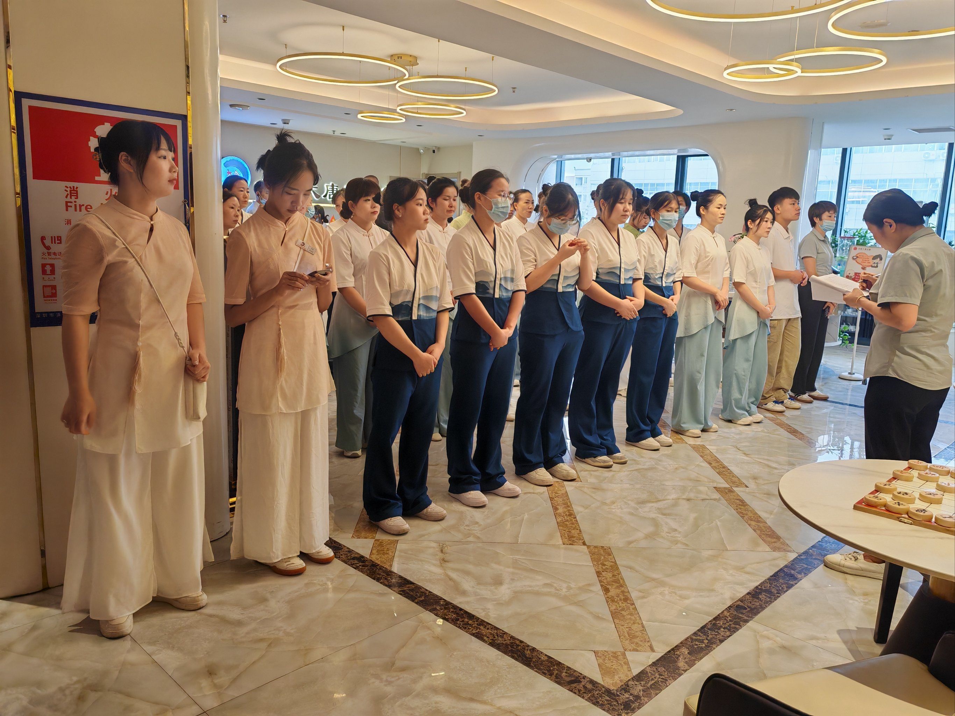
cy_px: 358
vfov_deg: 51.4
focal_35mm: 27
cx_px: 478
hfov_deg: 65.3
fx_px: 745
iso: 250
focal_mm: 5.52
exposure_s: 1/141
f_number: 1.95
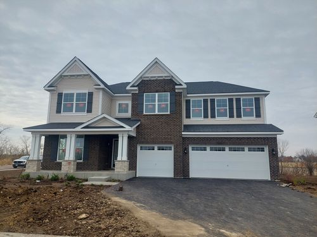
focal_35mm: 24
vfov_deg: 56.8
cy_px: 118
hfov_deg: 71.6
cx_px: 158
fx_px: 220
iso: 40
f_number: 1.8
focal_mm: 5.23
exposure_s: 1/729
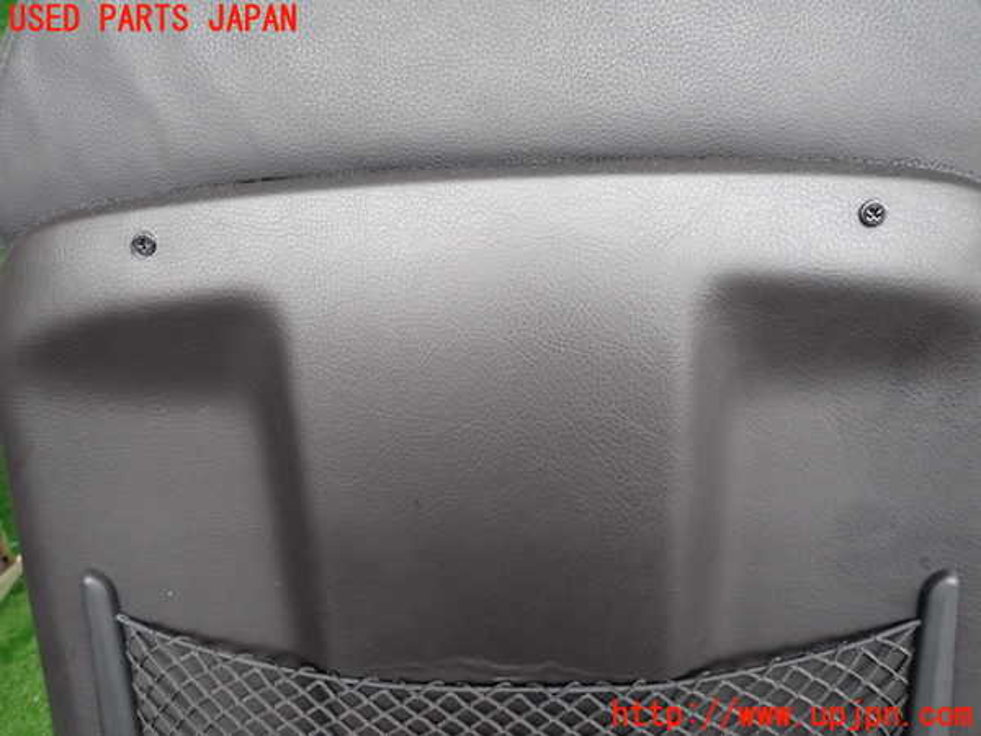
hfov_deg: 69.4
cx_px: 490
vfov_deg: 54.9
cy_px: 368
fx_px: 708
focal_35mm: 25
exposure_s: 1/80
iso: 200
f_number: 2
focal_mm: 4.5
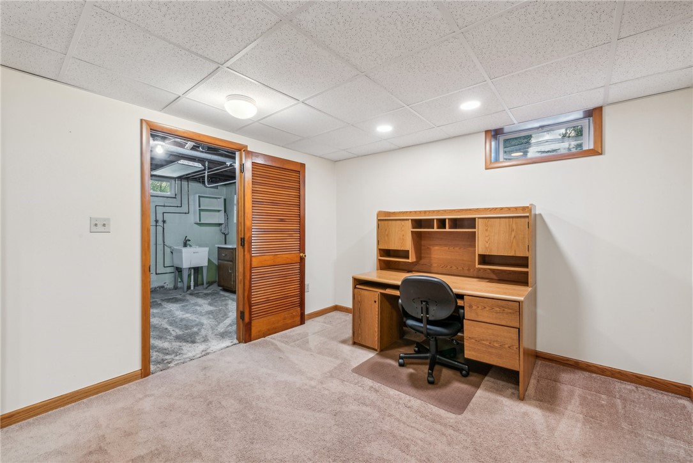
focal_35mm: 14
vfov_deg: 81.2
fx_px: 270
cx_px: 346
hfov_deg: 104.2
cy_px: 232
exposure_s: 1/3.33
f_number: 11
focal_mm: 14
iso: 80
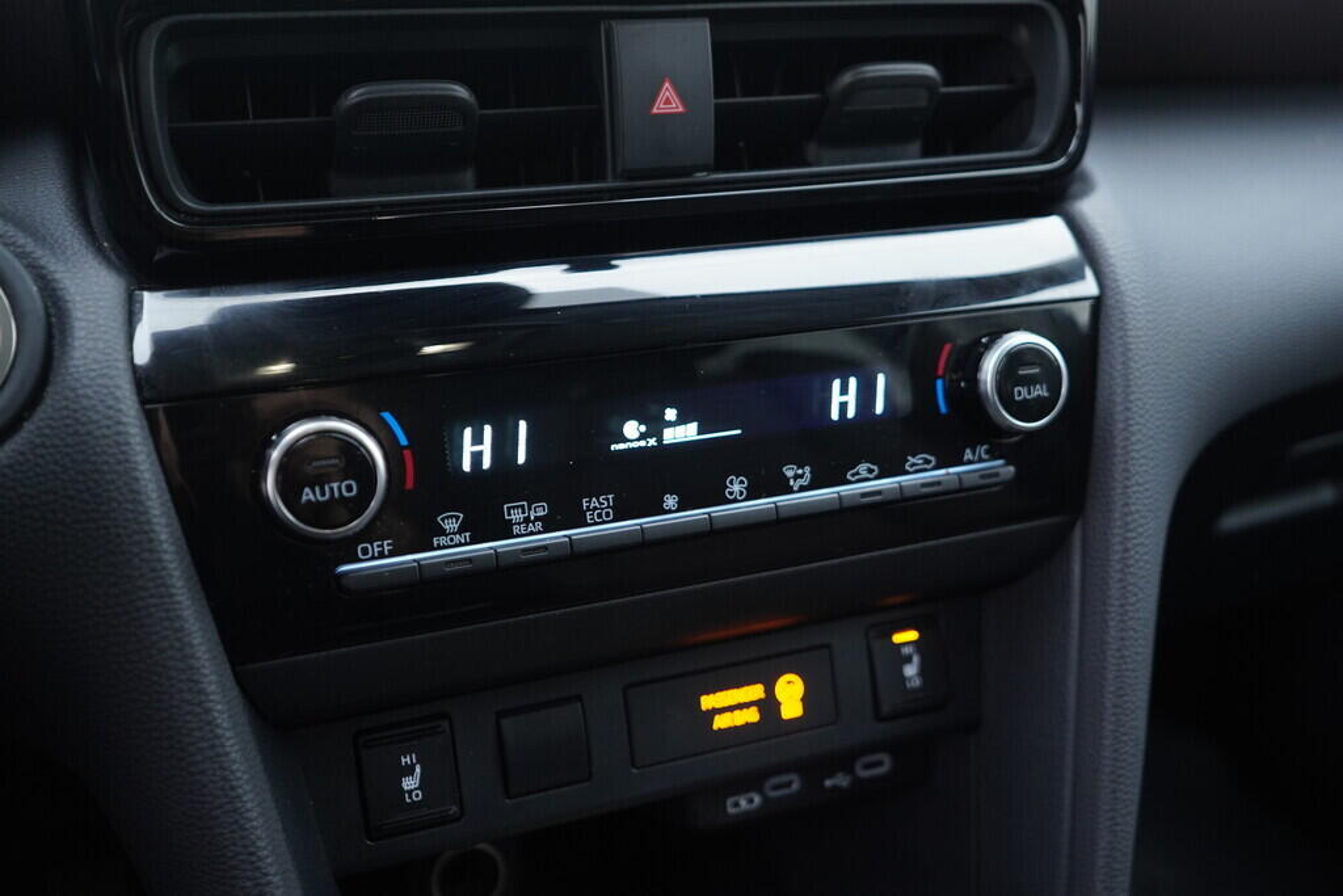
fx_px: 1343
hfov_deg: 53.1
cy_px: 448
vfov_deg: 36.9
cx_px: 672
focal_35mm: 36
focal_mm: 24
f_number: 2.8
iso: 400
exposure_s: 1/40
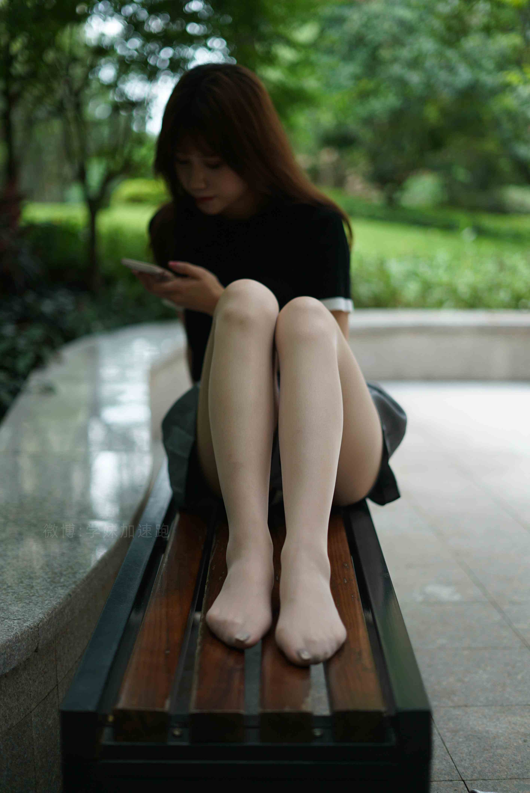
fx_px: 1103
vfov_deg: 39.6
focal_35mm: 50
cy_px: 396
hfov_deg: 27.0
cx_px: 265
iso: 200
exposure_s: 1/640
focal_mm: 50
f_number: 1.8
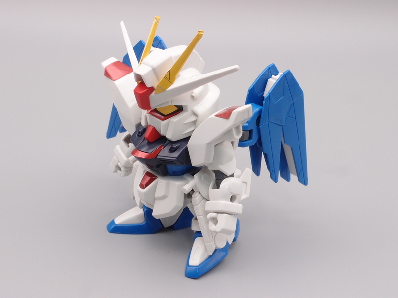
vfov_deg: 20.7
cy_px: 149
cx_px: 199
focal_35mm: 71
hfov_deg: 27.4
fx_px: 816
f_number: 8
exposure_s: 1/10
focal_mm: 15.27
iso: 100
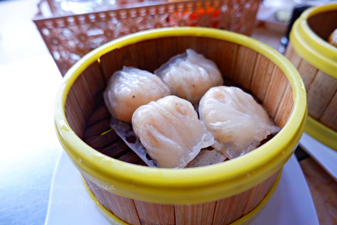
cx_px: 168
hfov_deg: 76.1
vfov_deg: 55.1
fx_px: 215
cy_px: 112
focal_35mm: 23
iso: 200
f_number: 3.5
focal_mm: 15
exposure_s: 1/45
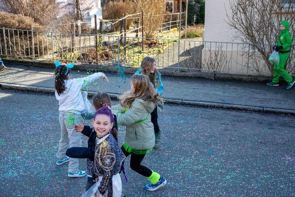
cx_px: 148
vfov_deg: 23.8
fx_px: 467
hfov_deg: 35.1
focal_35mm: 57
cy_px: 98
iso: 800
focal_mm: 38
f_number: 4.5
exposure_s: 1/800
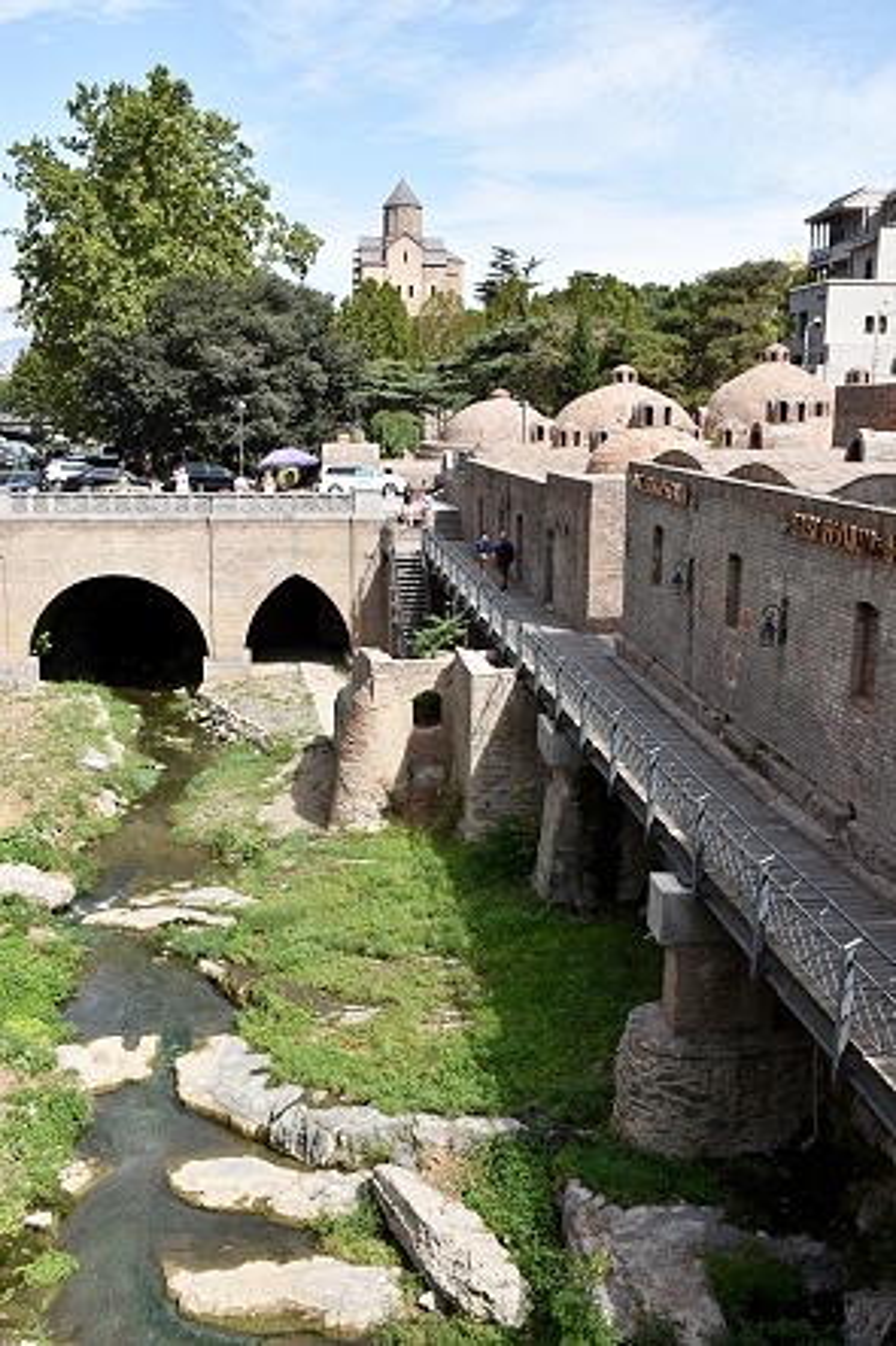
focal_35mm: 34
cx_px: 448
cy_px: 673
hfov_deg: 38.3
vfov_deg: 55.1
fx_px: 1289
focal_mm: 23
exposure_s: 1/400
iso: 320
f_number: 11
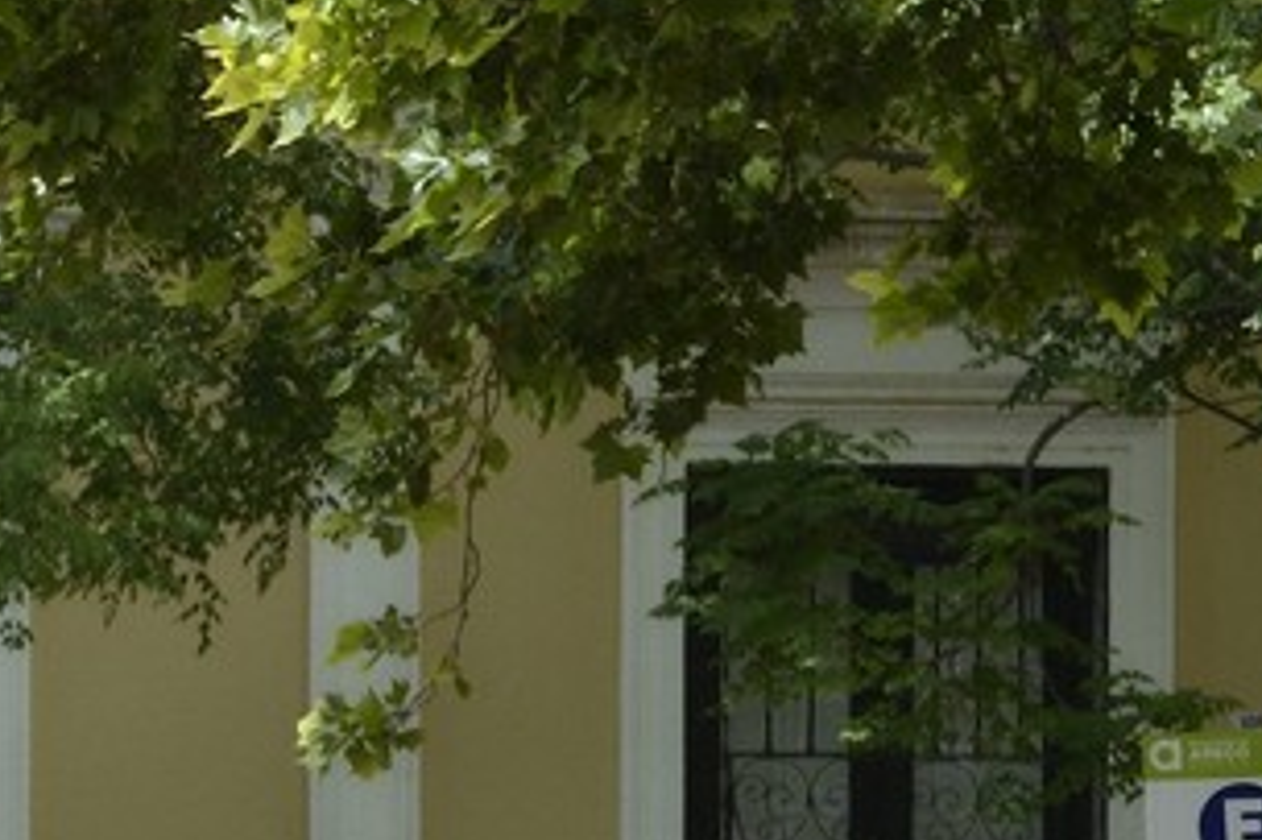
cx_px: -1986
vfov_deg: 1.5
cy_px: 819
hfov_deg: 2.3
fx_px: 31251
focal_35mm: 892
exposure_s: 1/250
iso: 400
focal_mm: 170
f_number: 14
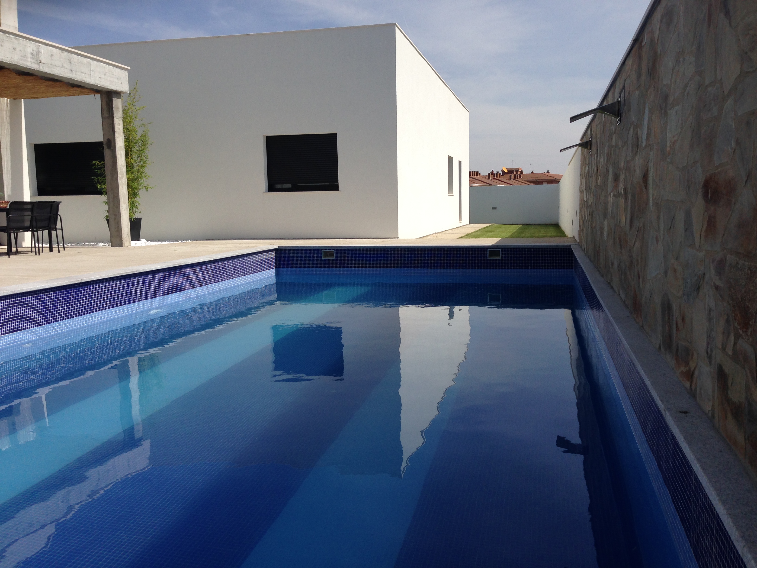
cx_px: 378
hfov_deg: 55.4
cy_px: 284
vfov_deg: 42.9
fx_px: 722
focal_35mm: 33
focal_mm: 4.12
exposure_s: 1/2463
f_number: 2.4
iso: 50
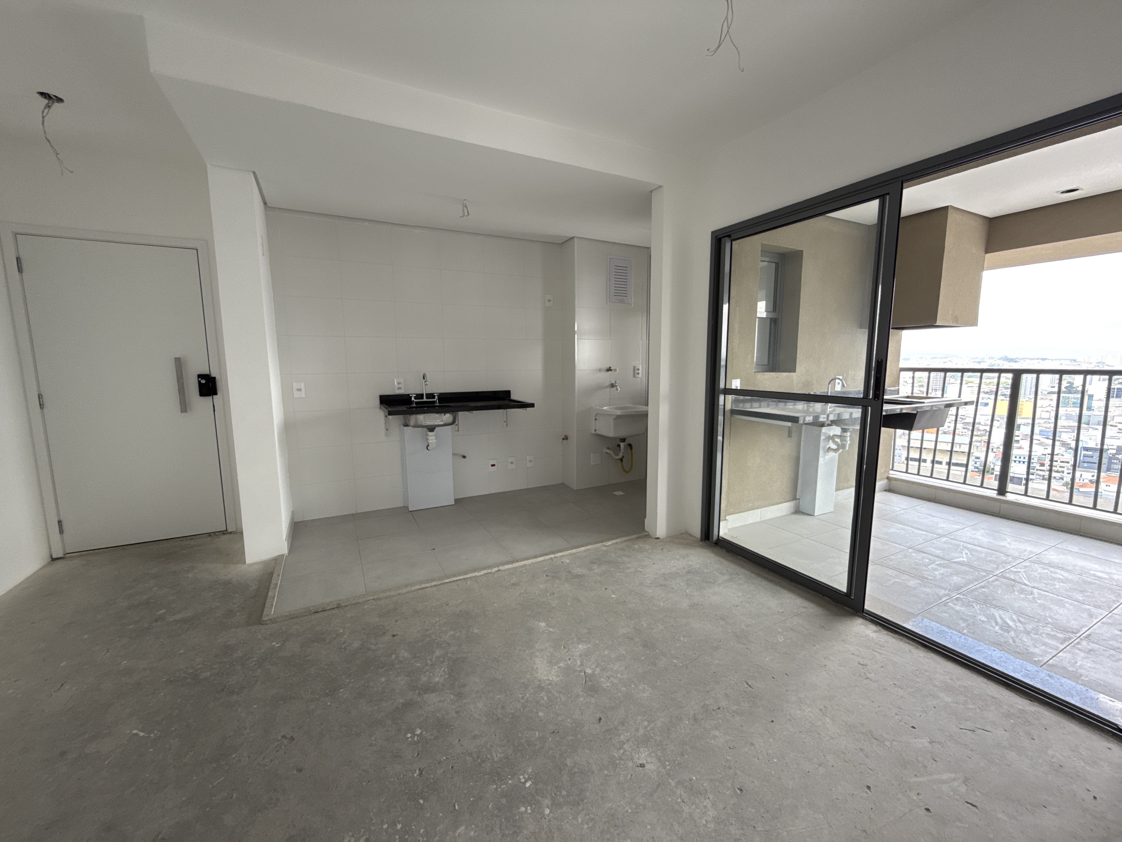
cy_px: 421
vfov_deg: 85.7
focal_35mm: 14
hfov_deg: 102.1
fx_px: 454
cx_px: 561
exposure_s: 1/99
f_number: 2.2
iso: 100
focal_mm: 2.22
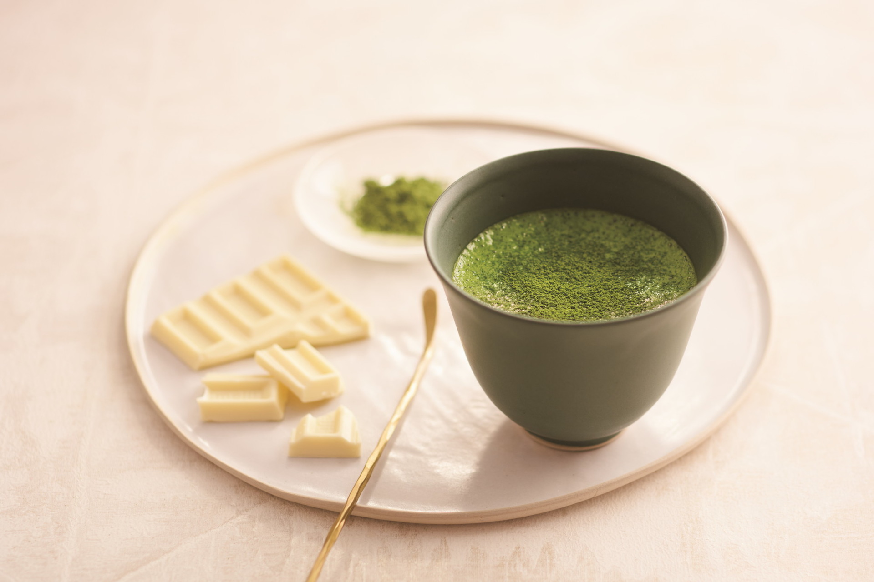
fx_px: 2063
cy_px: 291
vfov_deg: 16.1
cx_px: 437
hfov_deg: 23.9
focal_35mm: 85
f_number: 4
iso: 500
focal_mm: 85
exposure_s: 1/125
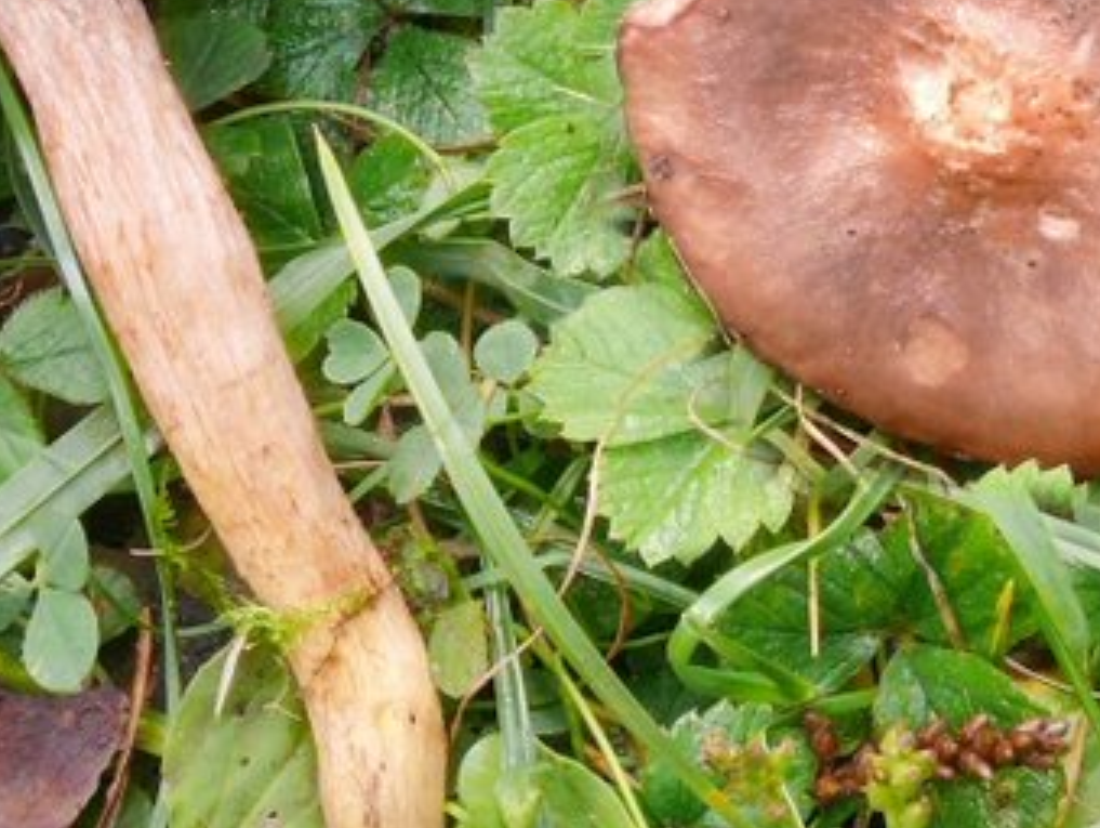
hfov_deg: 29.4
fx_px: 2100
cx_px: 545
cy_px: 208
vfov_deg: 22.1
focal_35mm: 66
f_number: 11
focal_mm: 7.4
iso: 100
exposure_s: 1/8
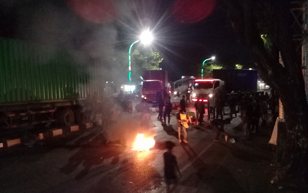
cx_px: 154
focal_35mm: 33
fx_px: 277
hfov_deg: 58.1
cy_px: 115
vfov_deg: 38.2
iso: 640
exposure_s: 1/15
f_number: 2.2
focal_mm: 3.3
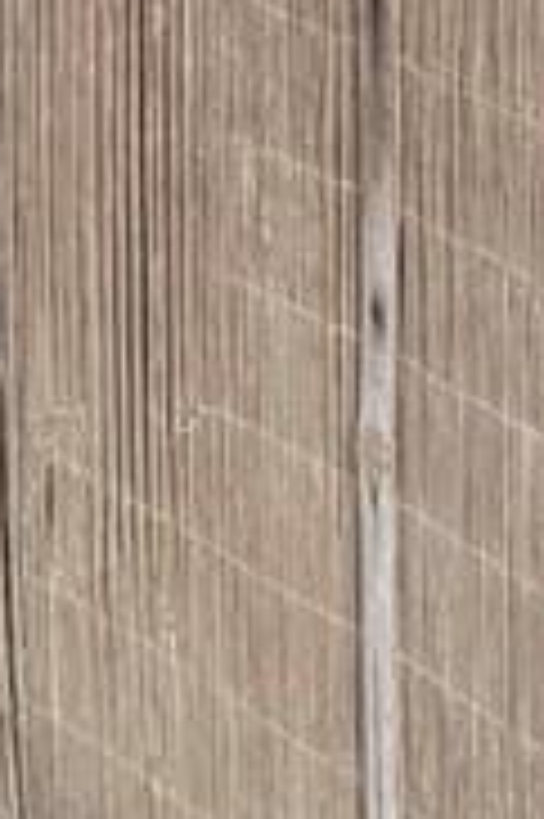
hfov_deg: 5.7
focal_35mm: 220
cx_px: -1335
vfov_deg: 8.6
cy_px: -1116
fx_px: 4996
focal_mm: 6.76
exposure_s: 1/3584
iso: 80
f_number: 1.78
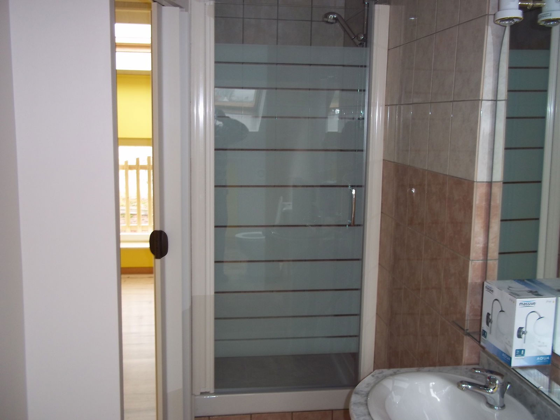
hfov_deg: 51.4
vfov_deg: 39.7
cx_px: 280
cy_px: 210
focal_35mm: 36
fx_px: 582
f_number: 3.1
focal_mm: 6.5
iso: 80
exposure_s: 1/30
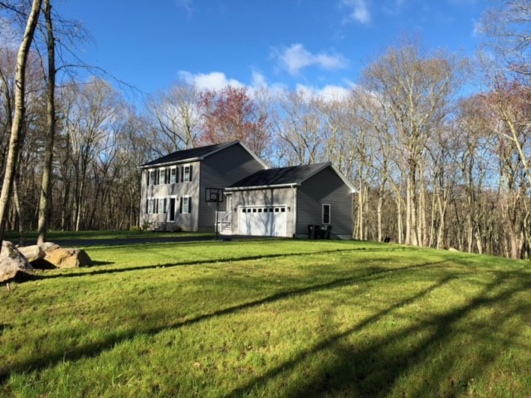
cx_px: 266
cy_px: 199
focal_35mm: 28
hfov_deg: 63.4
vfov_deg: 49.7
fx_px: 430
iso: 20
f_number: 1.8
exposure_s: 1/1021
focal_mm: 3.99
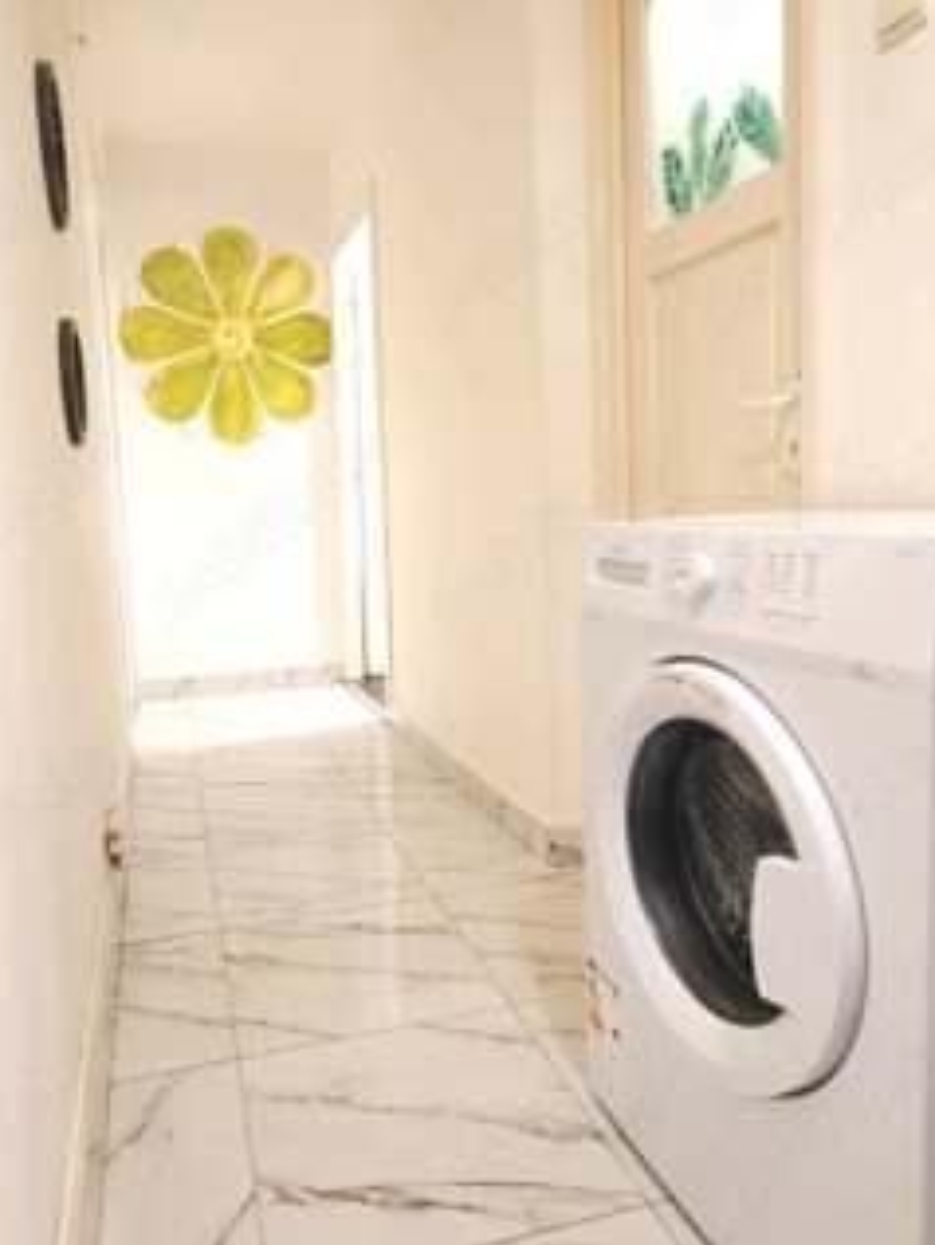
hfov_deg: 48.2
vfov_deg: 61.6
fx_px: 1044
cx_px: 416
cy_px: 589
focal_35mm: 29
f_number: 2.2
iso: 1000
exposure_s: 1/50
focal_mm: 2.16
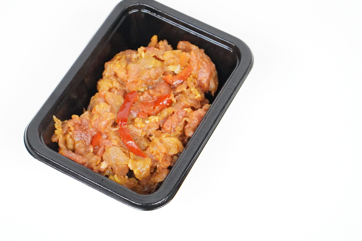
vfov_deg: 14.9
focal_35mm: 92
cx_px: 149
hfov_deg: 22.1
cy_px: 108
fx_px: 925
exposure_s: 1/200
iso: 8000
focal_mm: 50
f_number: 5.6
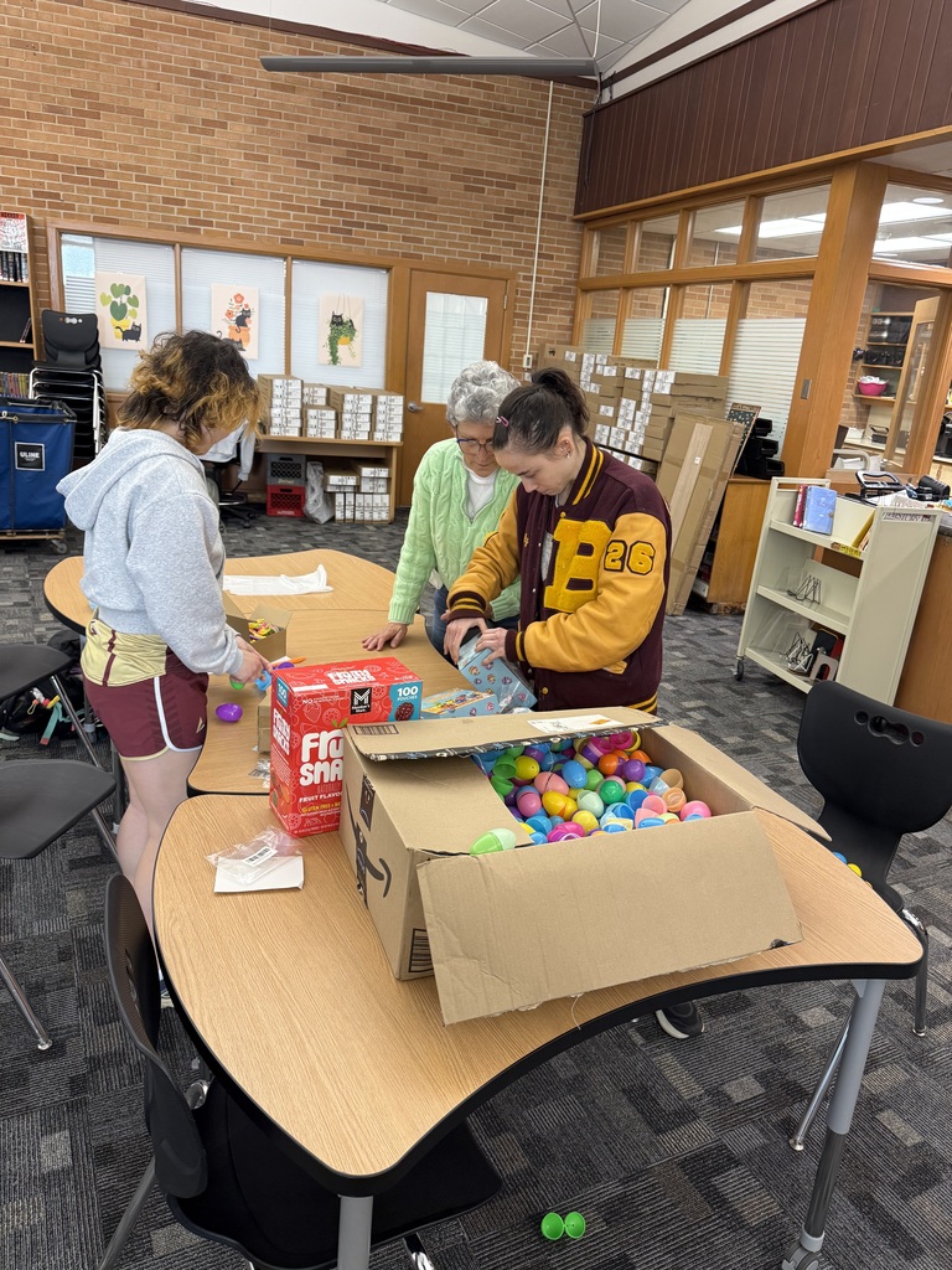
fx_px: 880
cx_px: 476
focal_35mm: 24
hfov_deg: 56.8
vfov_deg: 71.6
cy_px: 635
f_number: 1.78
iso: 160
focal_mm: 6.76
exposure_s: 1/60
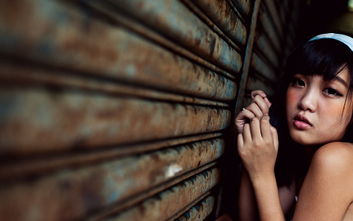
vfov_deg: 24.9
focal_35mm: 52
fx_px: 500
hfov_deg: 38.2
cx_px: 247
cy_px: 97
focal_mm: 35
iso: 200
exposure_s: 1/640
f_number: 2.5
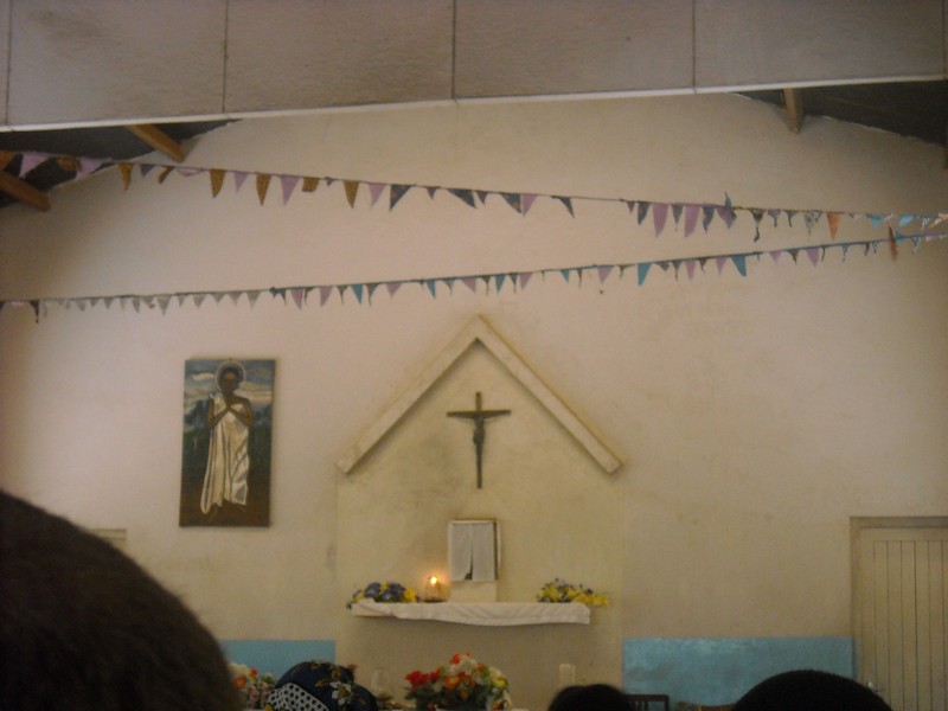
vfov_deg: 19.4
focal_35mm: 76
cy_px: 356
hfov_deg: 25.7
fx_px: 2081
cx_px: 474
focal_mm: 12.3
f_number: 3.9
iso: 400
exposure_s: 1/21
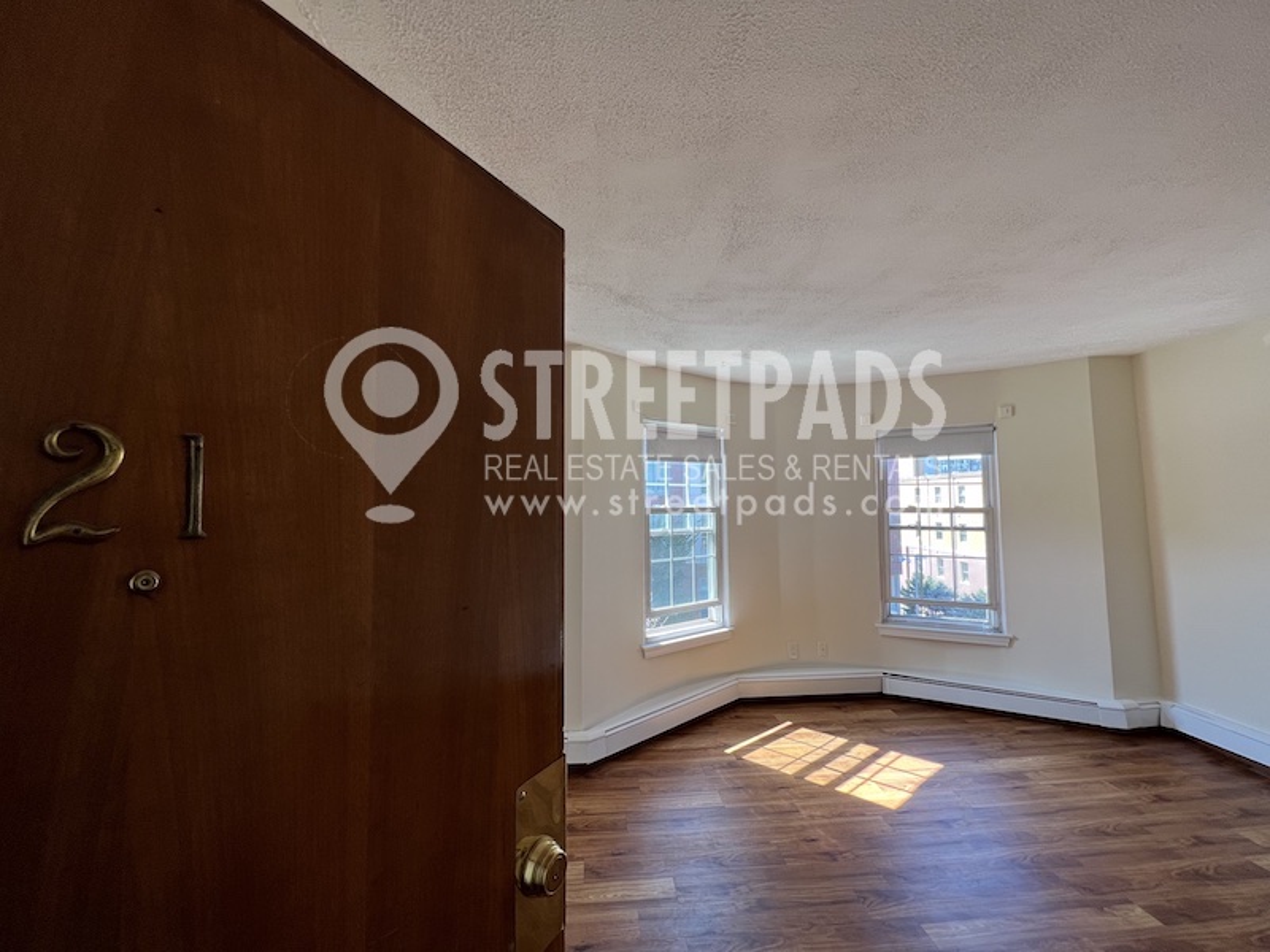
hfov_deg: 106.2
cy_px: 476
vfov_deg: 89.9
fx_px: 477
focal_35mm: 13
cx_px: 635
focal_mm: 1.57
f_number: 1.8
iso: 64
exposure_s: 1/120
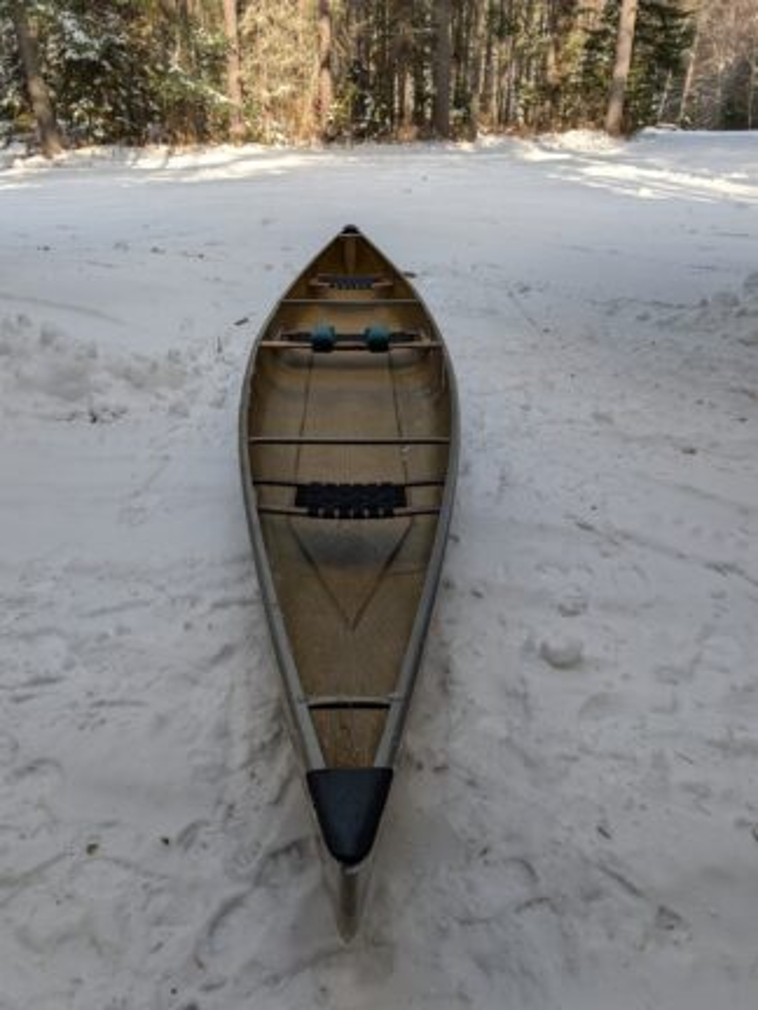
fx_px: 701
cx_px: 379
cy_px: 505
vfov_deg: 71.6
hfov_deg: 56.8
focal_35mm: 24
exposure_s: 1/454
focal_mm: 6.9
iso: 22
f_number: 1.68
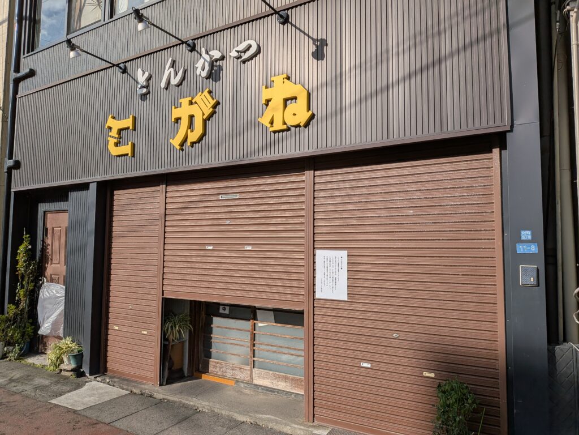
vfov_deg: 56.8
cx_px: 290
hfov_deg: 71.6
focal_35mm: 24
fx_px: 401
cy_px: 218
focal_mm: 4.53
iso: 27
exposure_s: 1/3344
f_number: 1.7
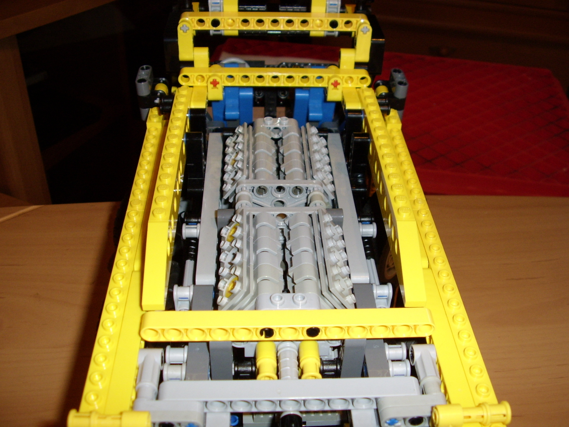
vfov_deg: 46.8
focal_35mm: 30
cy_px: 214
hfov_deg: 60.0
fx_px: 493
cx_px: 284
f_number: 2.9
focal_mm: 5.8
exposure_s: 1/30
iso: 141
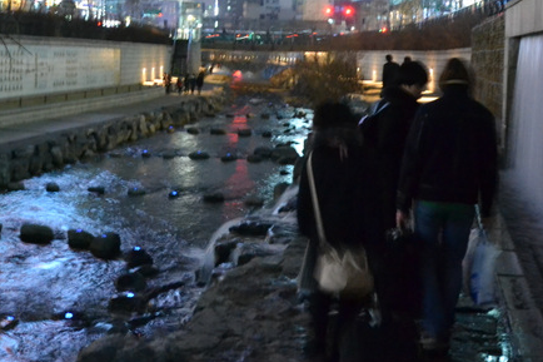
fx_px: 844
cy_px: 73
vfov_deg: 23.8
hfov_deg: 35.3
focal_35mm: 56
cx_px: 186
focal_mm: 18
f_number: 5.6
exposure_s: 1/4
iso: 3200
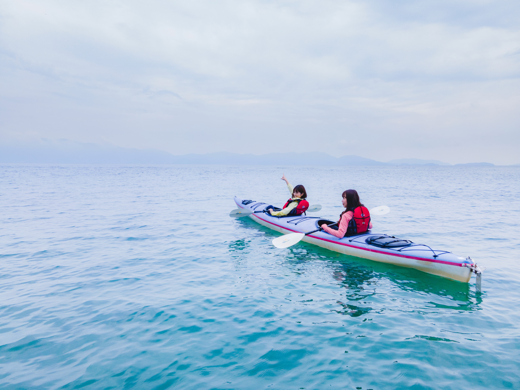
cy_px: 195
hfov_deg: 71.6
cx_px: 260
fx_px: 361
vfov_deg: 56.8
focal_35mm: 24
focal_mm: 4.5
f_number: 2.8
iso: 100
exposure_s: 1/240
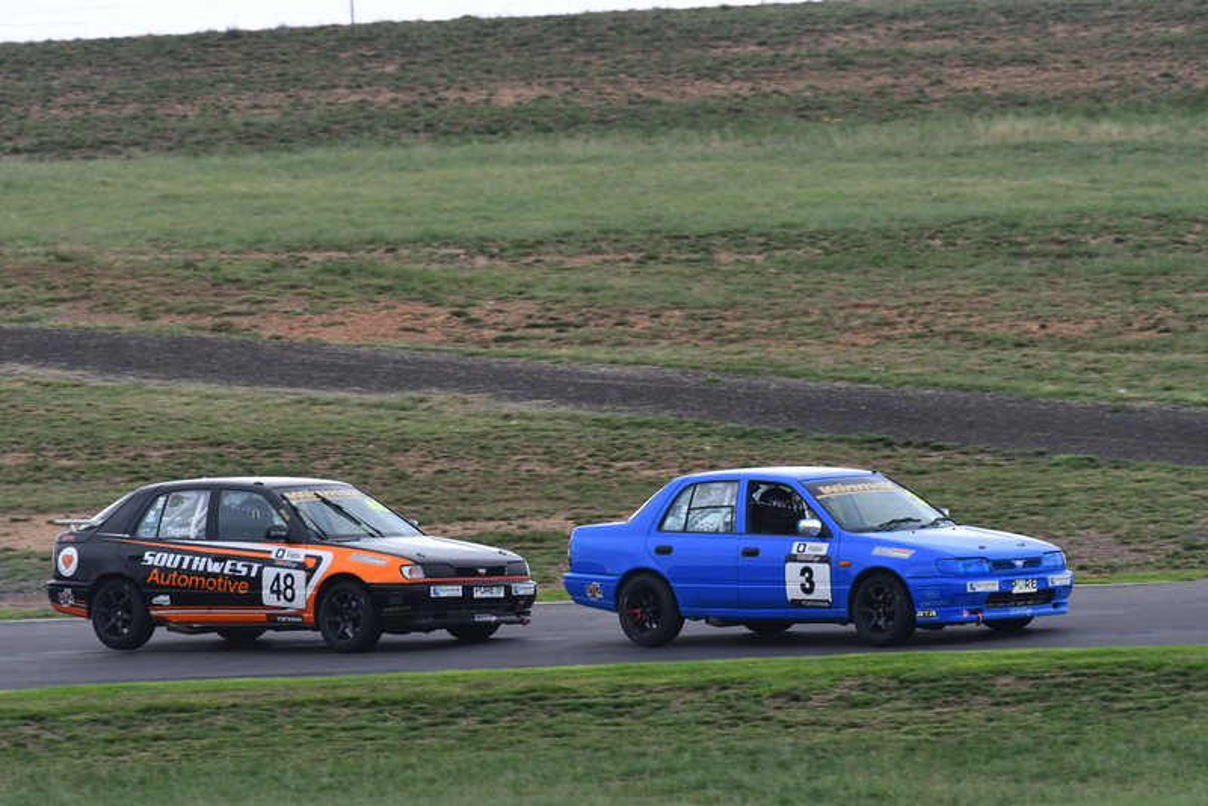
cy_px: 403
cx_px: 604
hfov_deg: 2.7
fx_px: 25174
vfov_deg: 1.8
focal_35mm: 750
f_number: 10
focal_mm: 500
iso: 640
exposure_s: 1/640
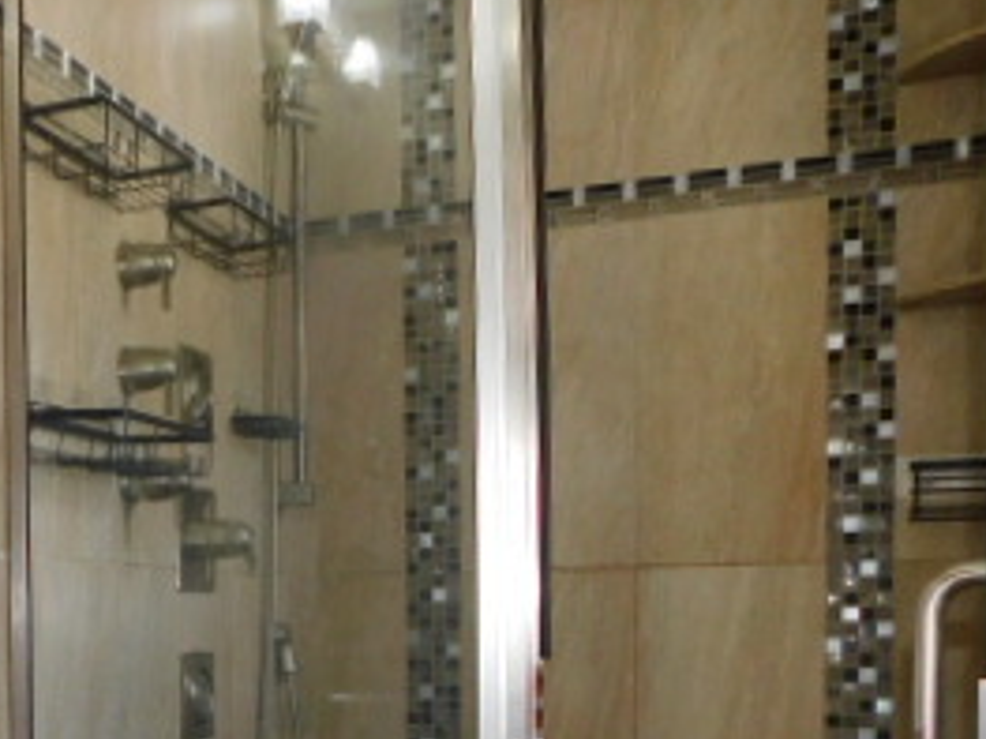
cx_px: 4
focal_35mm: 56
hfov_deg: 31.8
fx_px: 1594
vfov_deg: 25.0
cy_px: 720
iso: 200
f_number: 3
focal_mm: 4
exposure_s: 1/30
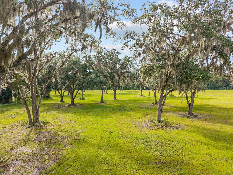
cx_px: 116
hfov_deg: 71.6
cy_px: 88
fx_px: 162
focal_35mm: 24
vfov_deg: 56.8
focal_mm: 8.67
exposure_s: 1/4000
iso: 410
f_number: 1.8
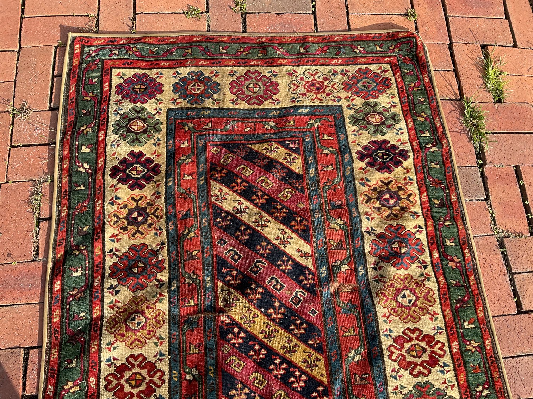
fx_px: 447
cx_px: 266
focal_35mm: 29
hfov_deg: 61.7
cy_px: 200
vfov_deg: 48.2
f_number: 1.8
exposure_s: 1/534
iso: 16
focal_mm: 3
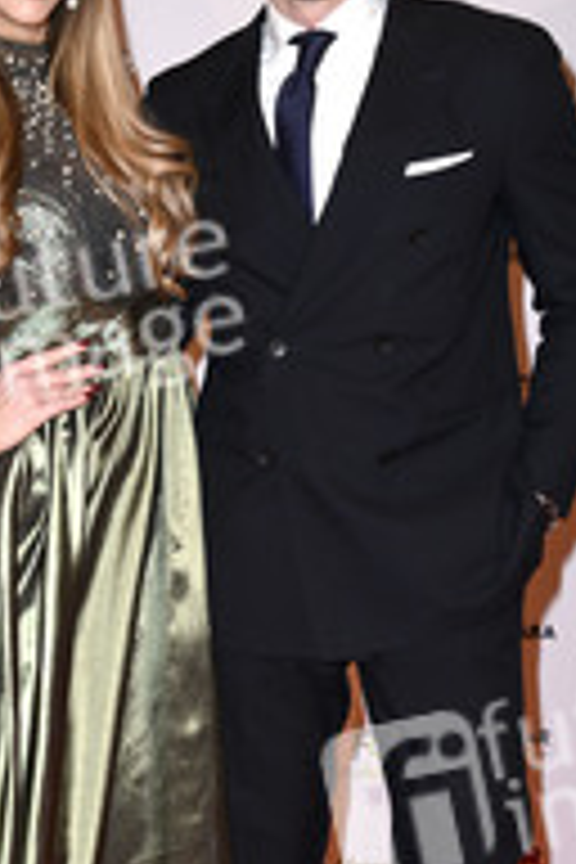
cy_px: 554
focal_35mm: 100
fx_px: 2400
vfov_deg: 20.4
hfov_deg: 13.6
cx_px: 144
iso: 1250
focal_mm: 48
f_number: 5.6
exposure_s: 1/160
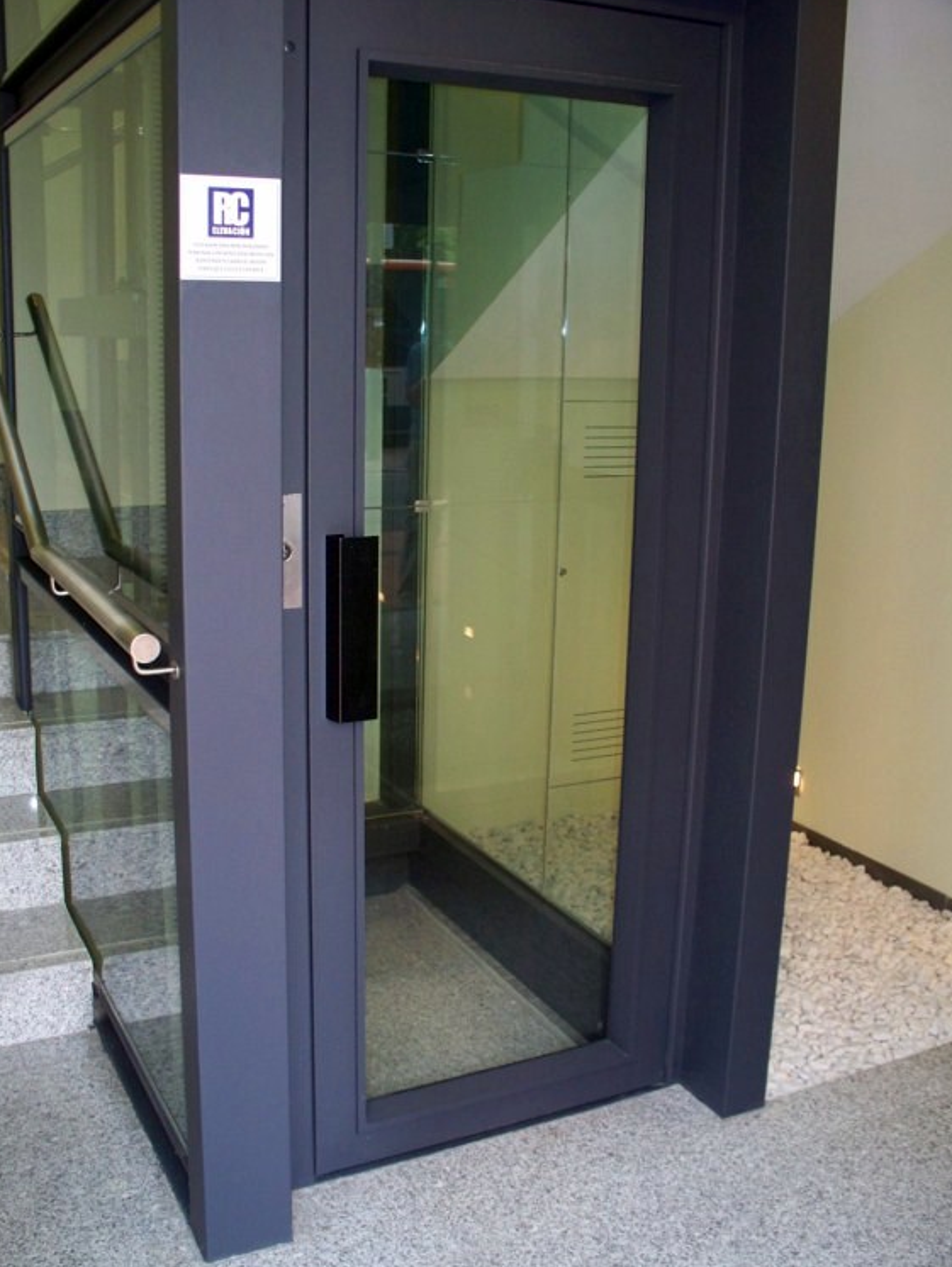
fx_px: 1356
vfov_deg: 50.1
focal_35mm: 37
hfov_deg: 38.7
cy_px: 629
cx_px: 476
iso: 200
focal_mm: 7.54
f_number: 2.8
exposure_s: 1/60
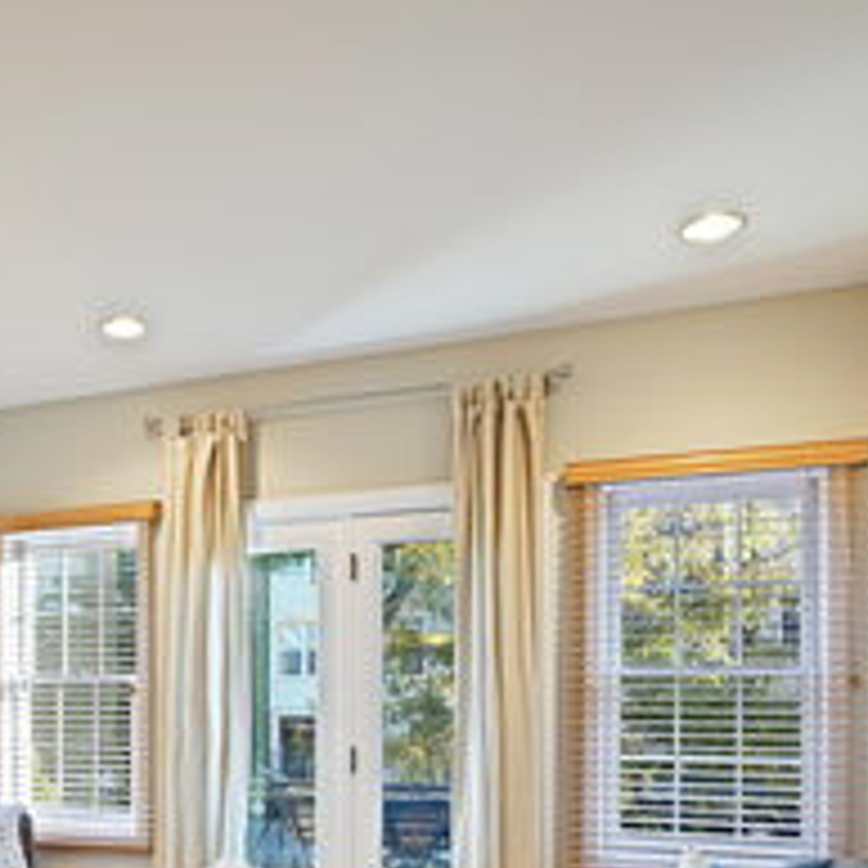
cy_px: 693
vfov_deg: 43.9
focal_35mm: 36
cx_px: 148
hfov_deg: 43.4
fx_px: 1021
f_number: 9
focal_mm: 17
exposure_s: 1/1.67
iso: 160
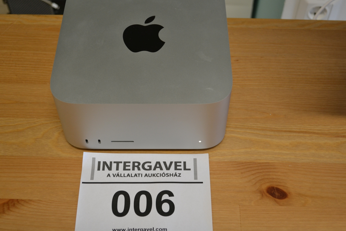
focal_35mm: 51
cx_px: 169
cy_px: 112
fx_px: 490
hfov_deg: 38.9
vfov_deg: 26.5
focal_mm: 30
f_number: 4.5
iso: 400
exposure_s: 1/40
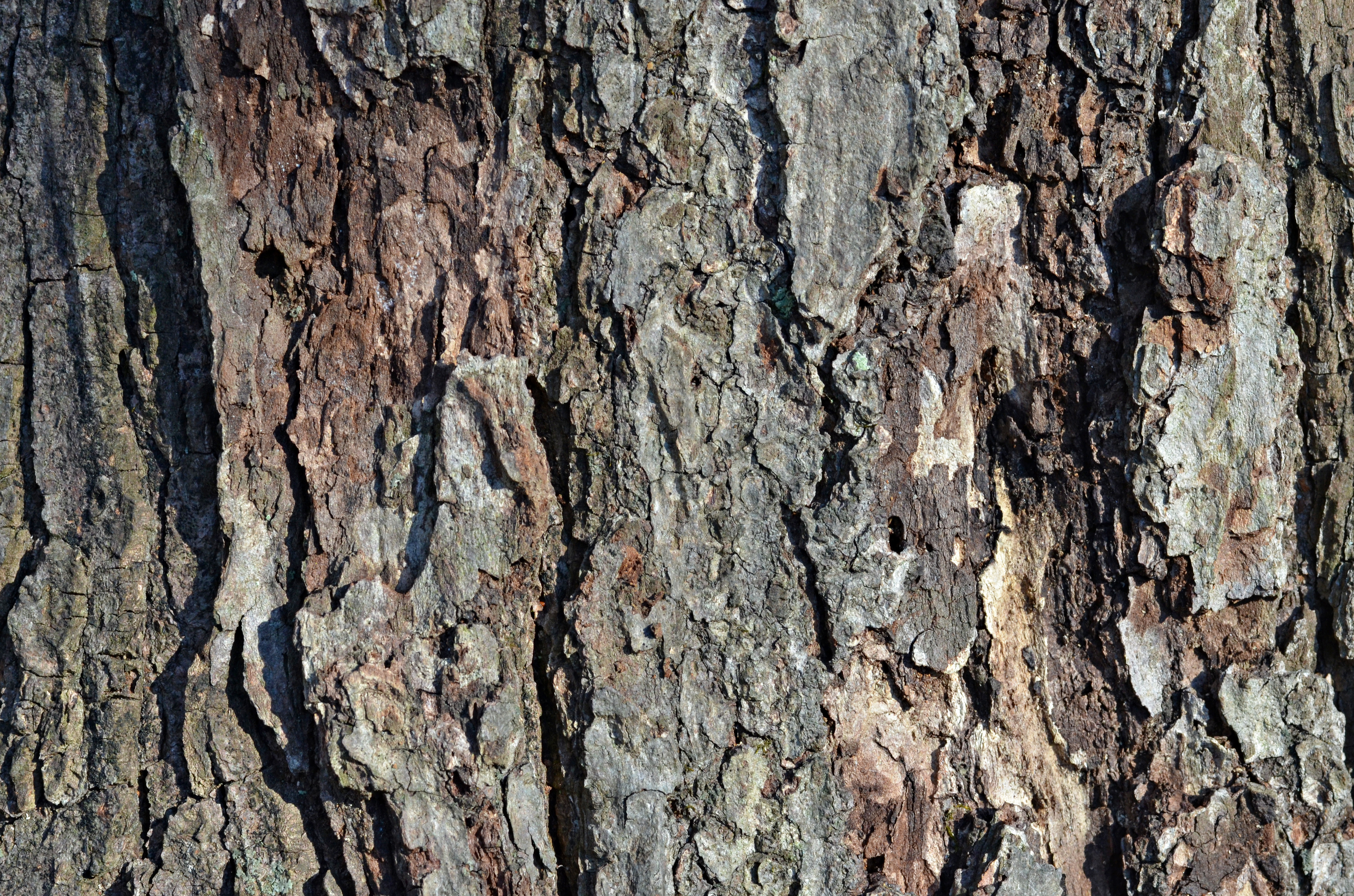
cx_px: 677
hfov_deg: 19.5
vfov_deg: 13.0
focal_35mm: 105
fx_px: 3941
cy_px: 448
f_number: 11
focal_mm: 70
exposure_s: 1/125
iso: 560
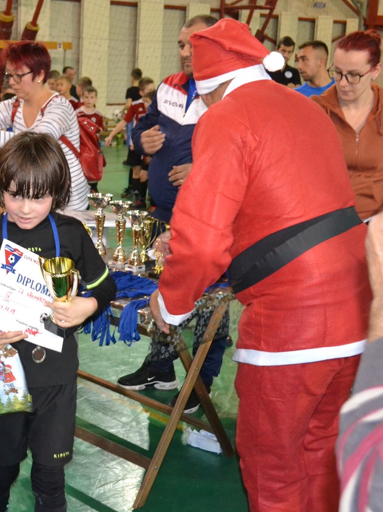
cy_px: 258
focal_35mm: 57
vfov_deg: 33.8
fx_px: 841
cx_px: 97
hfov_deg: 25.4
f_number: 4.2
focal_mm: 26
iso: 3200
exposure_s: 1/60
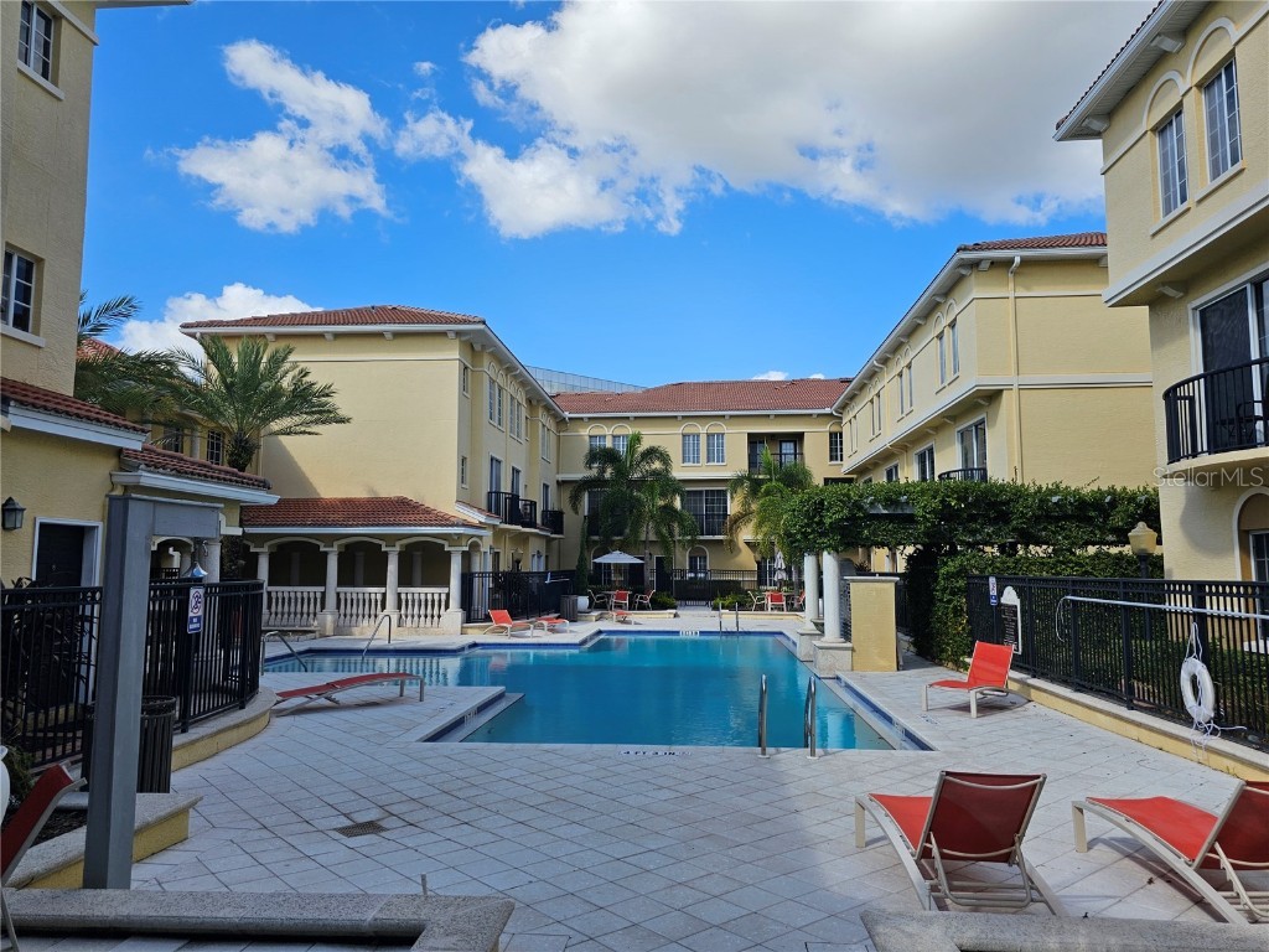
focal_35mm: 23
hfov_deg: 73.9
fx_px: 843
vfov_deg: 58.9
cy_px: 476
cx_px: 634
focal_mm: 6.3
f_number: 1.7
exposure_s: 1/701
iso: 10
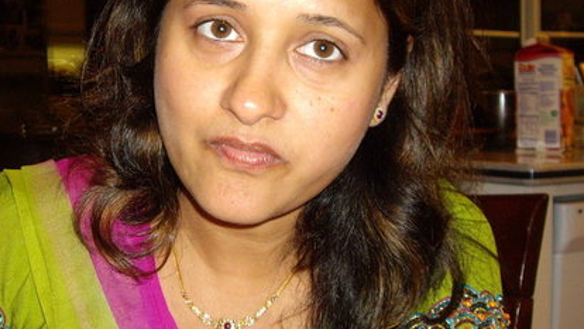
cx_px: 161
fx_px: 991
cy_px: 174
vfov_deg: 18.8
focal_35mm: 64
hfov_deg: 32.3
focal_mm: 6.2
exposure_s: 1/40
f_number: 2.7
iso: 200
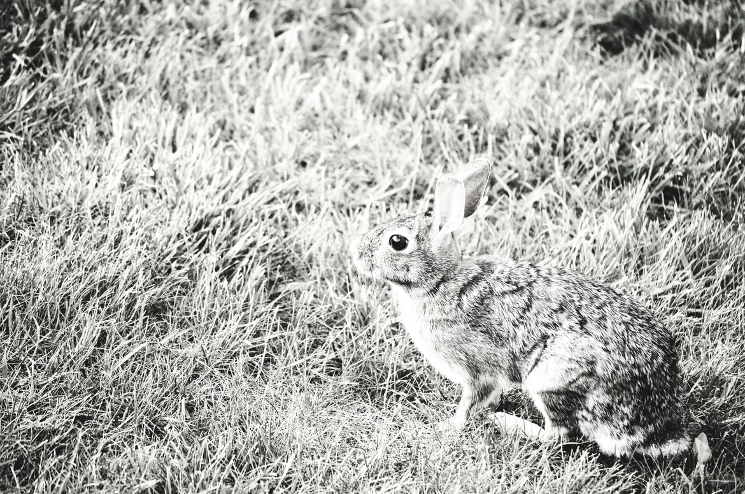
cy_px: 247
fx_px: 3717
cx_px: 372
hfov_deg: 11.4
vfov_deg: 7.6
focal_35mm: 180
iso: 1600
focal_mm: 120
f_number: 4.8
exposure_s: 1/320
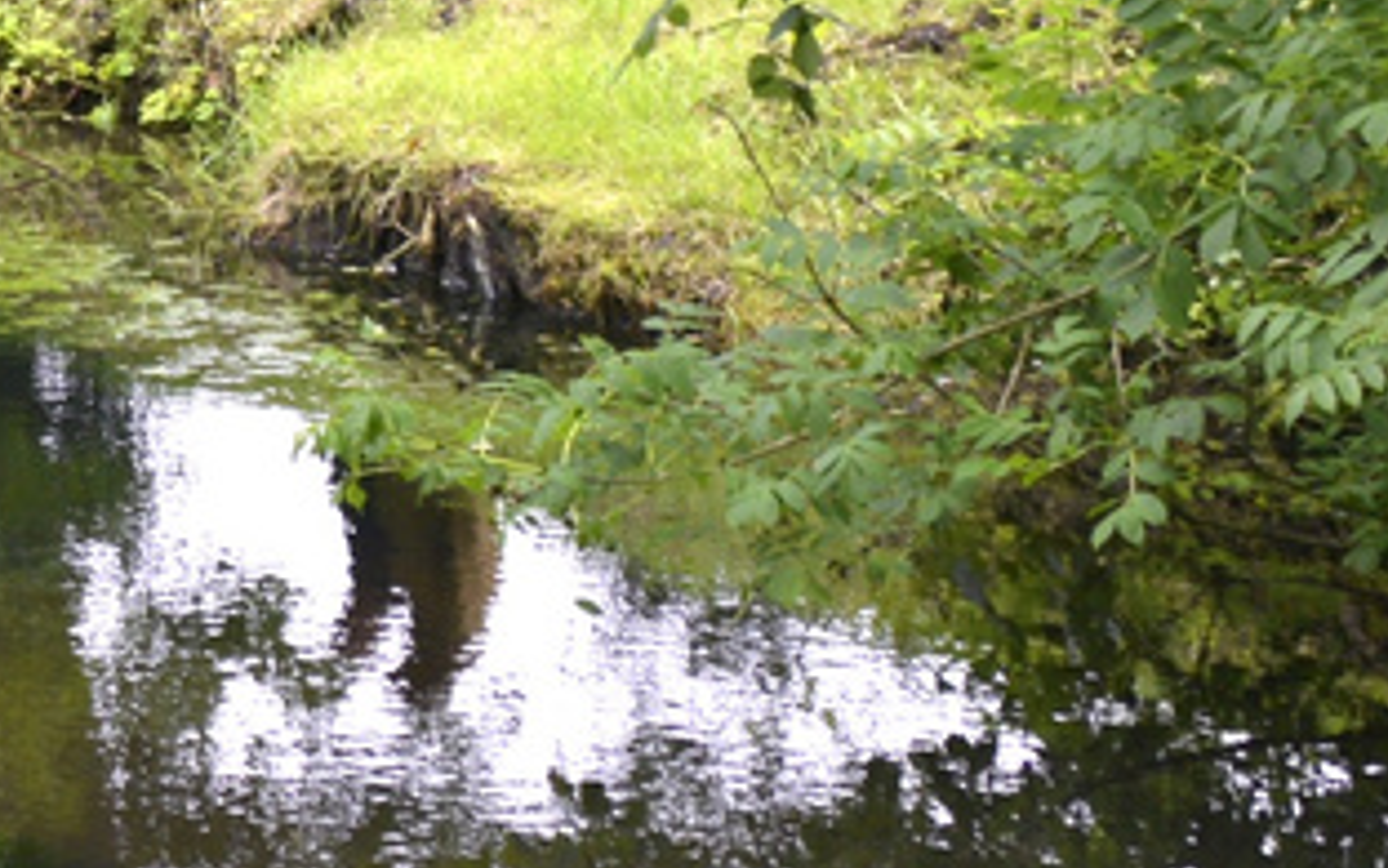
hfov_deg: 13.2
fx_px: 5598
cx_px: -841
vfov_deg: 8.7
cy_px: -396
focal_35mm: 148
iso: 500
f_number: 3.5
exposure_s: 1/125
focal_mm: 28
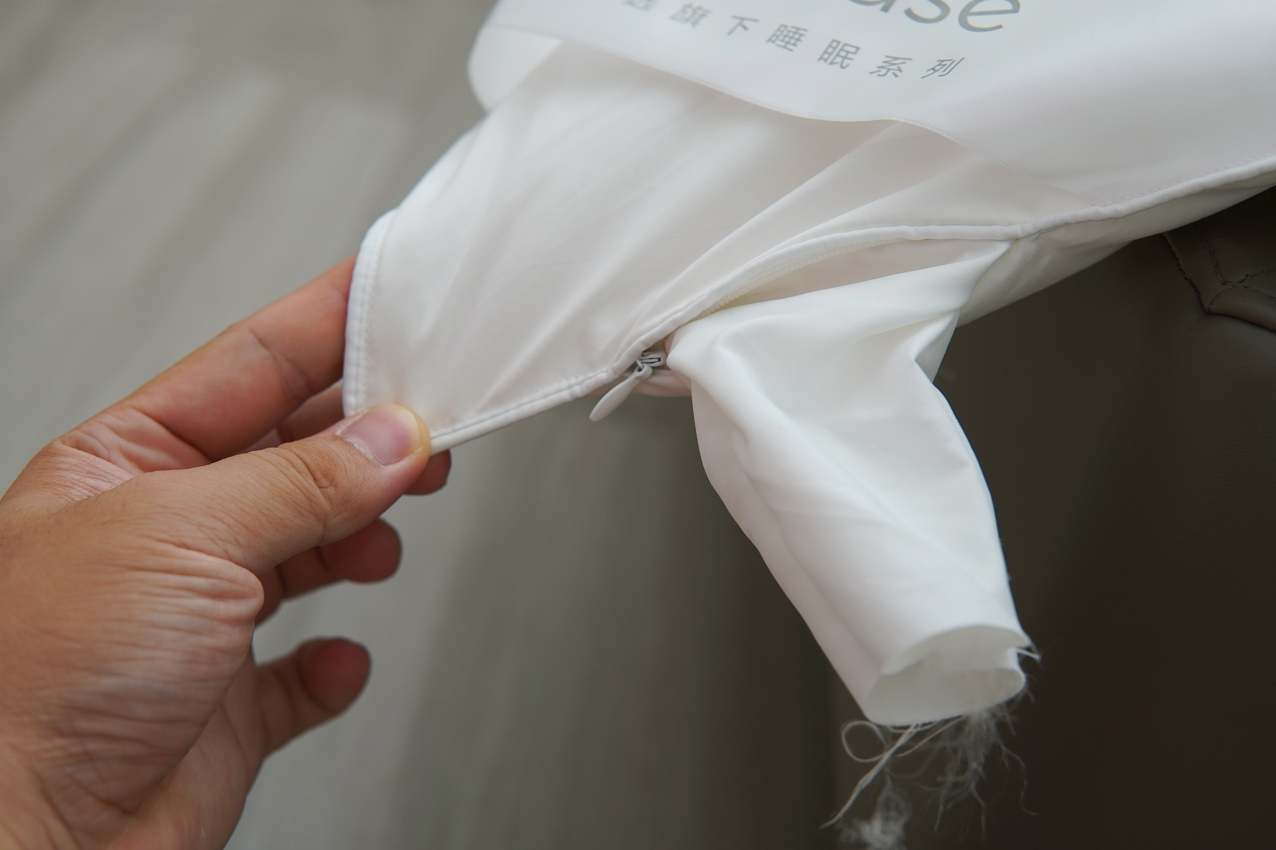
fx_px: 1595
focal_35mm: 45
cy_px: 425
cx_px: 638
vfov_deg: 29.9
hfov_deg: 43.6
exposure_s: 1/80
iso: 250
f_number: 3.5
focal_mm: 30
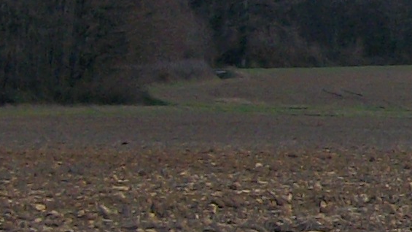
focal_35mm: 247
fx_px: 2699
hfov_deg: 8.0
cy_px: -9
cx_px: 1041
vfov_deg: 4.9
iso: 80
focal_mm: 5.7
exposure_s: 1/80
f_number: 8.8
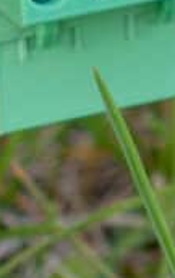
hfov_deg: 2.2
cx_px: 535
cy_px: -335
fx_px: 4540
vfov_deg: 3.5
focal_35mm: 597
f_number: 3.5
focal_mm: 20.4
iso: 125
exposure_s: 1/125
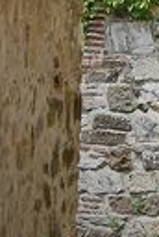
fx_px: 2524
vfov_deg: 5.2
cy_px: -307
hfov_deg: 3.6
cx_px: 361
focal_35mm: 383
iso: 200
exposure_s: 1/250
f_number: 7.1
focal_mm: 55
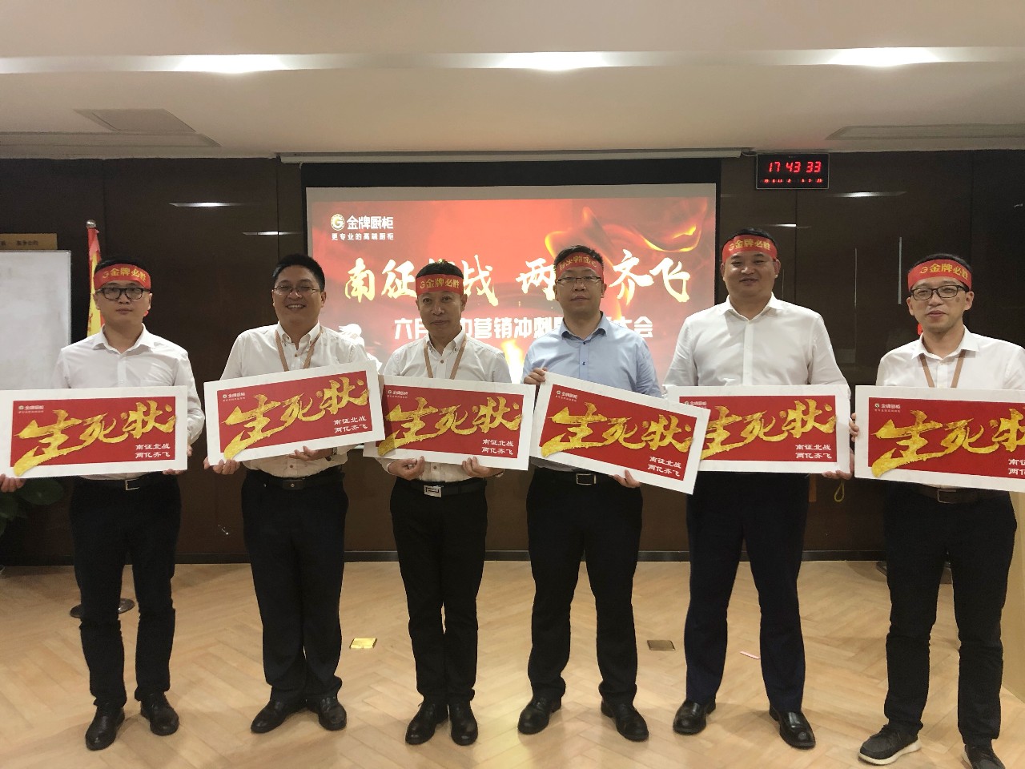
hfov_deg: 63.4
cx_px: 512
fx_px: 829
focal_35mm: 28
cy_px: 384
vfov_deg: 49.7
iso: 64
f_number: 1.8
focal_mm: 3.99
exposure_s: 1/15
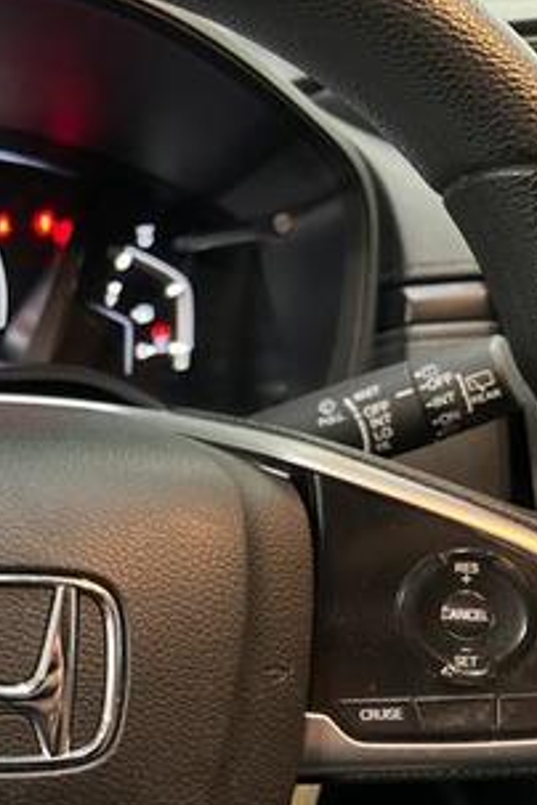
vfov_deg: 43.4
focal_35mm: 45
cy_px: 478
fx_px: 1007
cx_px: -53
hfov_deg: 27.4
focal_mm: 5.7
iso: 640
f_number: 1.5
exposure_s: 1/40
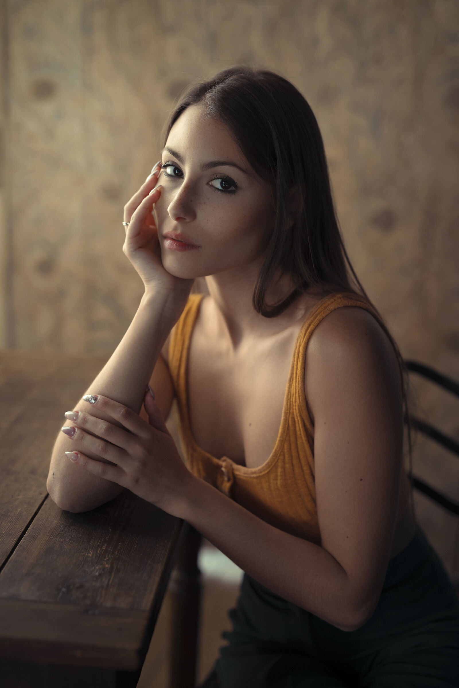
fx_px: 956
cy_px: 344
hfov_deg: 27.0
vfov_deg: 39.6
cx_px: 230
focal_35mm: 50
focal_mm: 50
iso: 640
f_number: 2
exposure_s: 1/500
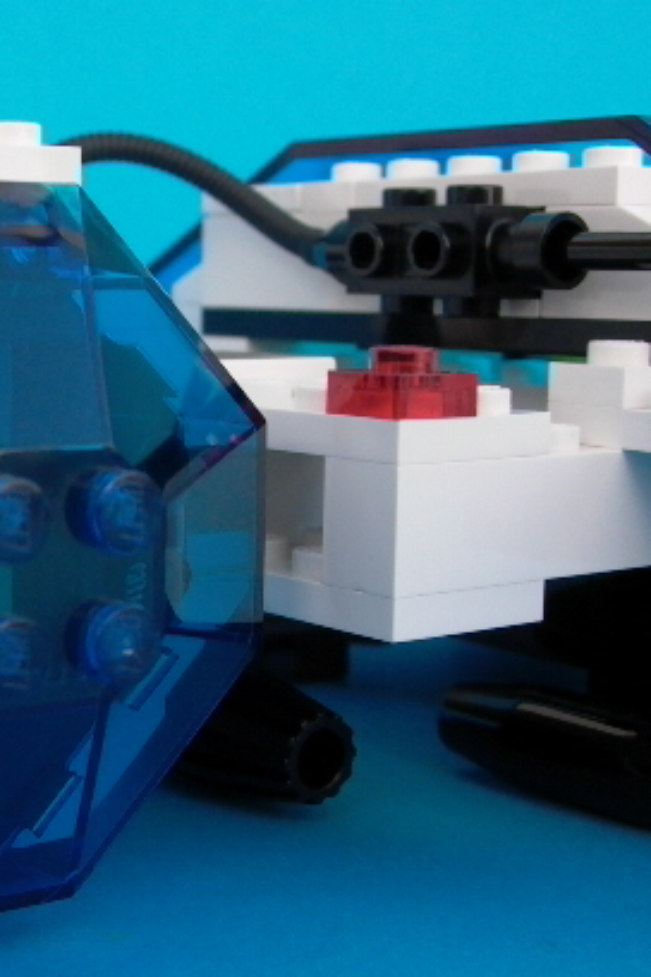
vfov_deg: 32.4
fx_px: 1682
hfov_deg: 20.8
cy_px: 474
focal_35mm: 62
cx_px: -79
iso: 100
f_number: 4.2
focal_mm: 8.19
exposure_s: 1/157
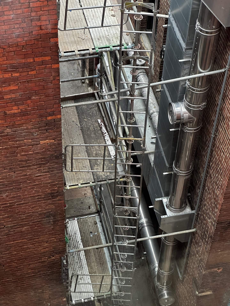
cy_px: 153
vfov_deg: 25.3
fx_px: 682
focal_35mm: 77
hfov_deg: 19.1
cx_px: 115
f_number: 2.8
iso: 250
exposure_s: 1/60
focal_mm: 9
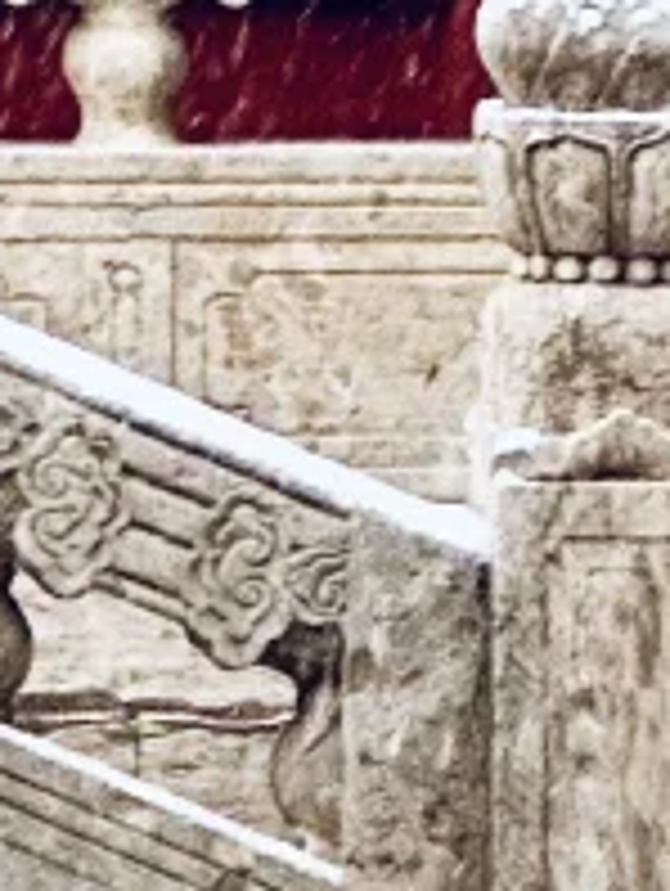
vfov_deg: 3.5
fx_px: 14395
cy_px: 459
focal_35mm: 559
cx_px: -643
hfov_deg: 2.7
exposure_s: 1/99
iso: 125
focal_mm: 9
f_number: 2.8
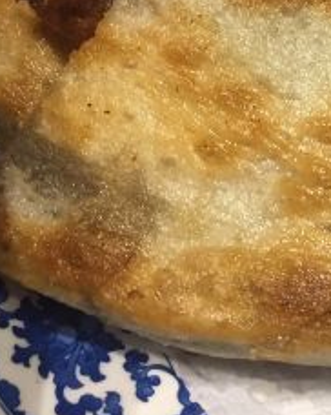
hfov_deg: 16.0
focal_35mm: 87
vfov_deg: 21.6
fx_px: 1067
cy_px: 65
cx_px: 511
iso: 64
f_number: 2.2
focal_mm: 4.15
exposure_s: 1/33
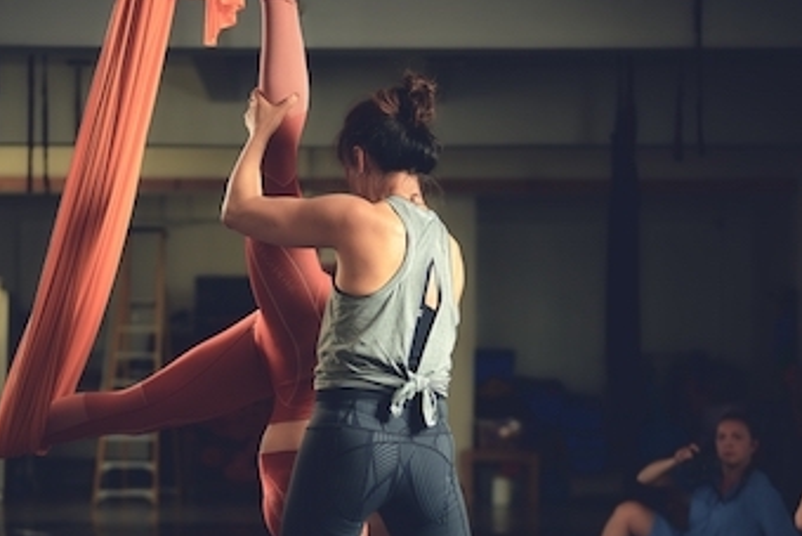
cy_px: 455
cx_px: 321
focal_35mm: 94
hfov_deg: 21.6
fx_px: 2095
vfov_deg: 14.5
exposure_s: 1/200
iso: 100
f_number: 1.8
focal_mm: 50
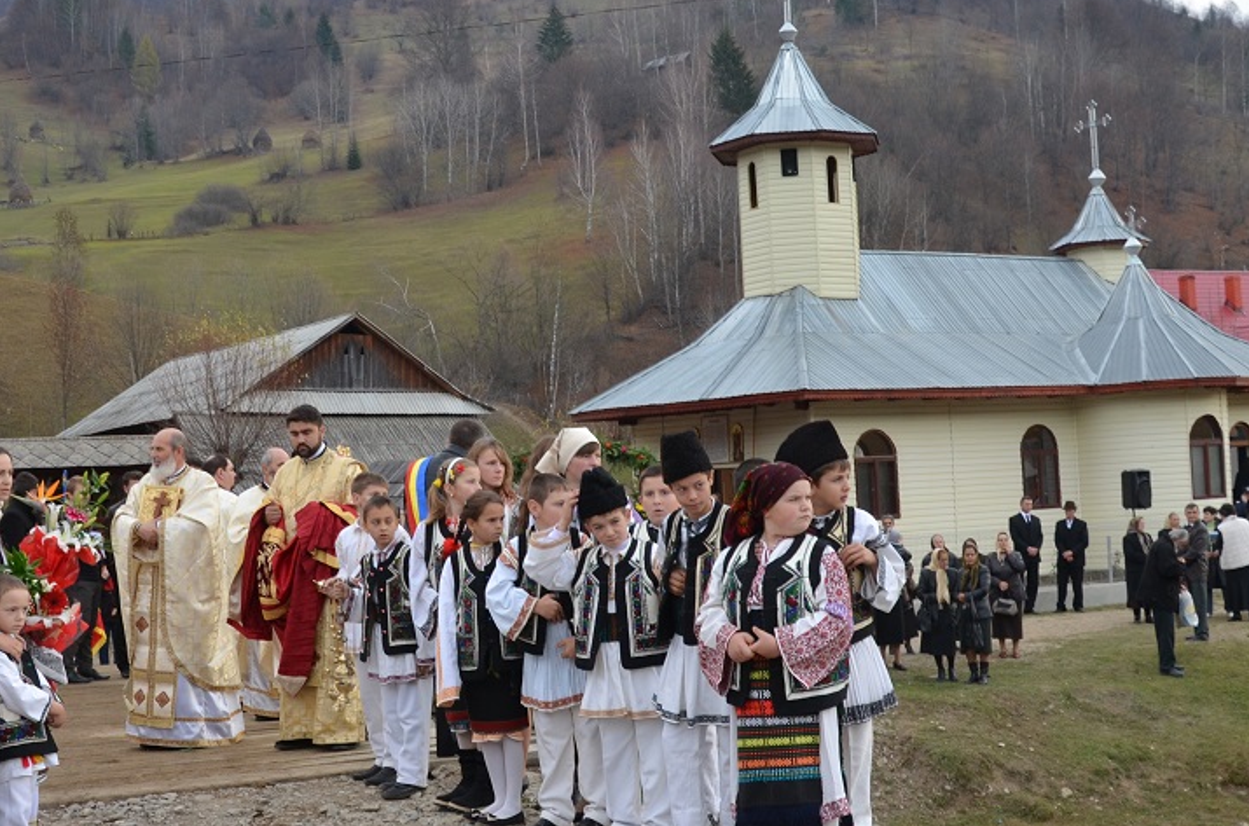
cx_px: 514
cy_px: 374
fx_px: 1829
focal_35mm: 53
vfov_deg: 25.4
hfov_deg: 37.6
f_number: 7.1
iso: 320
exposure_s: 1/200
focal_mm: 21
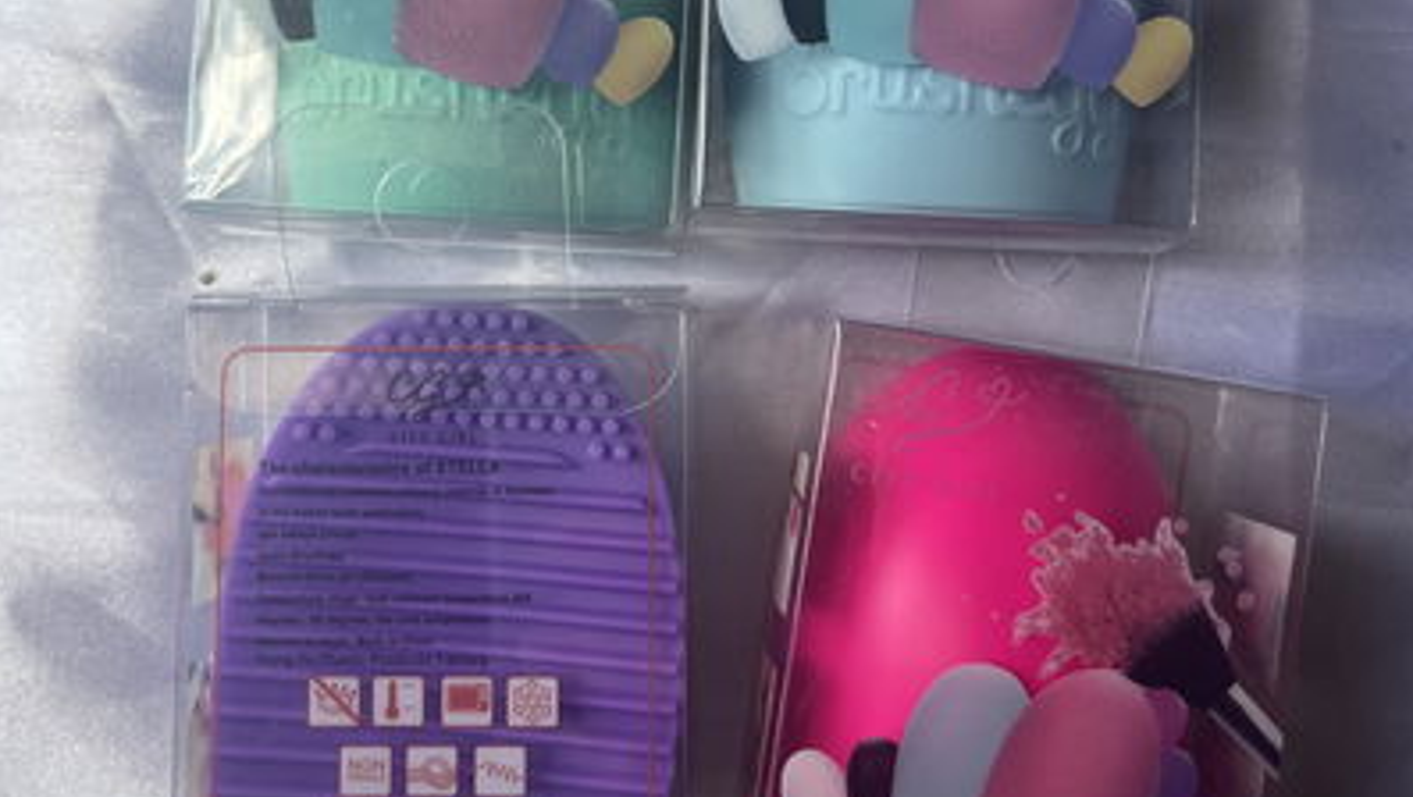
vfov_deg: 30.8
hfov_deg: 52.7
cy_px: 205
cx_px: 705
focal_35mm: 38
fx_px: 1425
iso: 64
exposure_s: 1/121
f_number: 1.6
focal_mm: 5.1
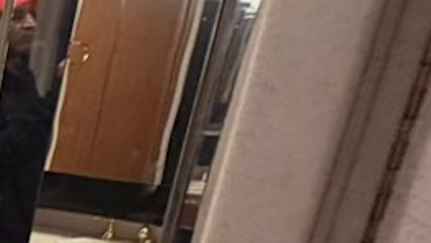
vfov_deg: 14.9
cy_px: 334
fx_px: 881
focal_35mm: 77
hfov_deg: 19.9
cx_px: -349
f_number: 2.2
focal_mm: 2.22
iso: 320
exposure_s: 1/42
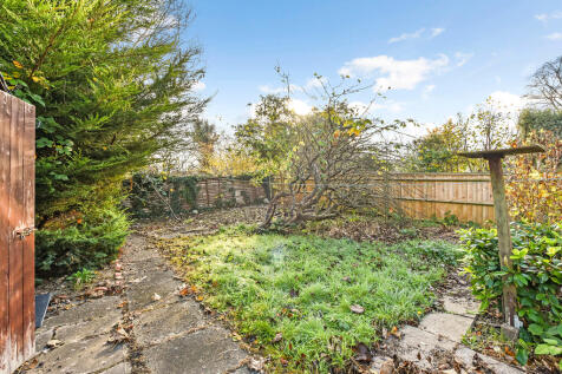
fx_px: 218
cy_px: 187
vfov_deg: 81.2
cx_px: 281
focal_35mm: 14
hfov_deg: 104.3
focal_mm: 14
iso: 400
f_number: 8
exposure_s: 1/200
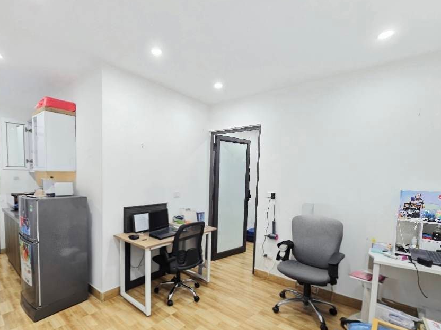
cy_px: 188
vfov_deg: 77.7
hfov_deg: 93.8
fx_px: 204
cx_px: 188
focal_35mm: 16
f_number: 2.2
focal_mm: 2.2
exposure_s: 1/50.3
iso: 160
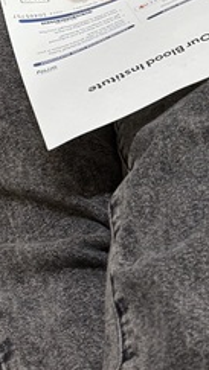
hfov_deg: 11.0
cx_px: 111
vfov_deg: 17.2
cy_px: -212
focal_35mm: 110
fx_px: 1082
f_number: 1.78
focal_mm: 6.76
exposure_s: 1/60
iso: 320
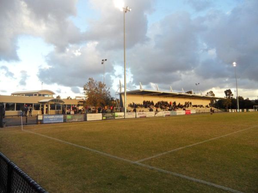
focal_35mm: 24
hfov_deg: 71.6
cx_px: 129
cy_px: 96
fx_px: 179
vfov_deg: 56.8
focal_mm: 4.1
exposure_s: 1/180
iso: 80
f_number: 2.9
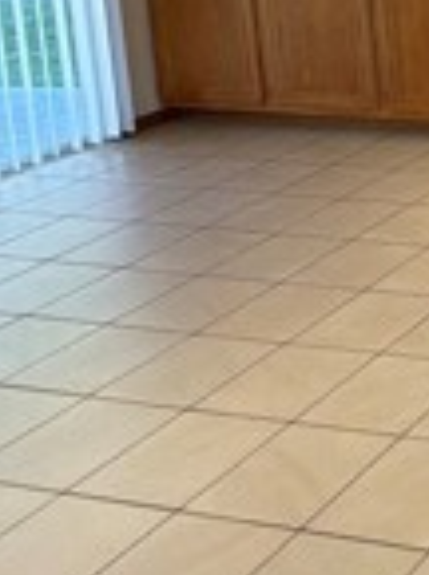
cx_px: 886
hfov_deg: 16.8
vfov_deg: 27.8
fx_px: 1029
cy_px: -99
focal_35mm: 62
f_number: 2.2
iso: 125
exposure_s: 1/120
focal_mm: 2.22
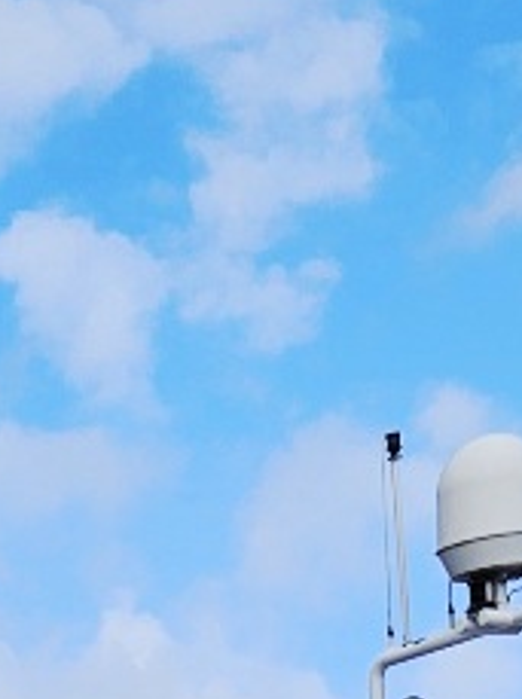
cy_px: 1670
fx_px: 3246
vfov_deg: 10.6
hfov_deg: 9.0
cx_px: -220
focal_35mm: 161
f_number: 1.8
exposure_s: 1/2500
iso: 25
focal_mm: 5.4
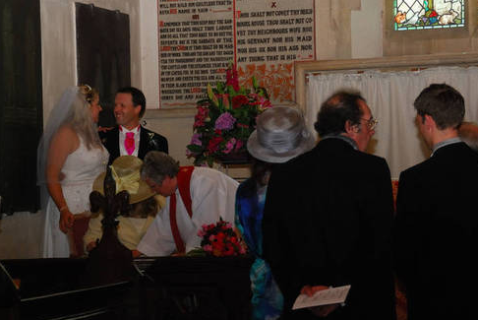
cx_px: 192
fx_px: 1781
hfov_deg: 15.3
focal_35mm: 134
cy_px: 135
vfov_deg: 10.3
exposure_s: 1/160
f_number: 5
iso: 640
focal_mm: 62
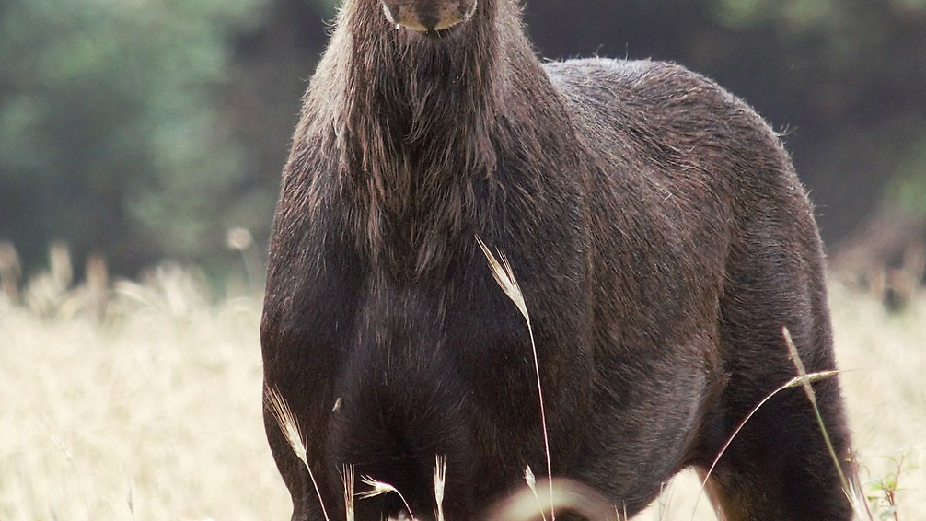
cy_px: 87
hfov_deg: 1.4
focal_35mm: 1575
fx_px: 38674
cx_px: 376
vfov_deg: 0.8
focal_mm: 420
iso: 1000
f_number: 8
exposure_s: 1/800
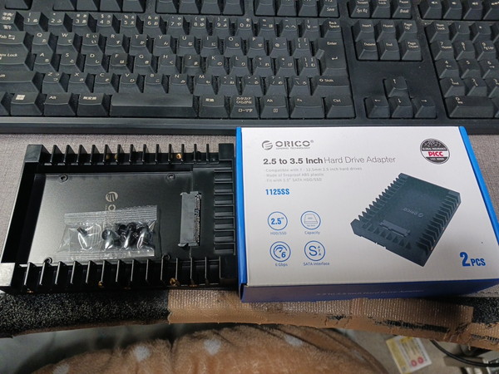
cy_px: 187
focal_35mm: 27
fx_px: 389
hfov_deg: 65.3
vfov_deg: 51.4
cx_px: 250
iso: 202
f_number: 1.8
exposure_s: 1/33.3
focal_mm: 4
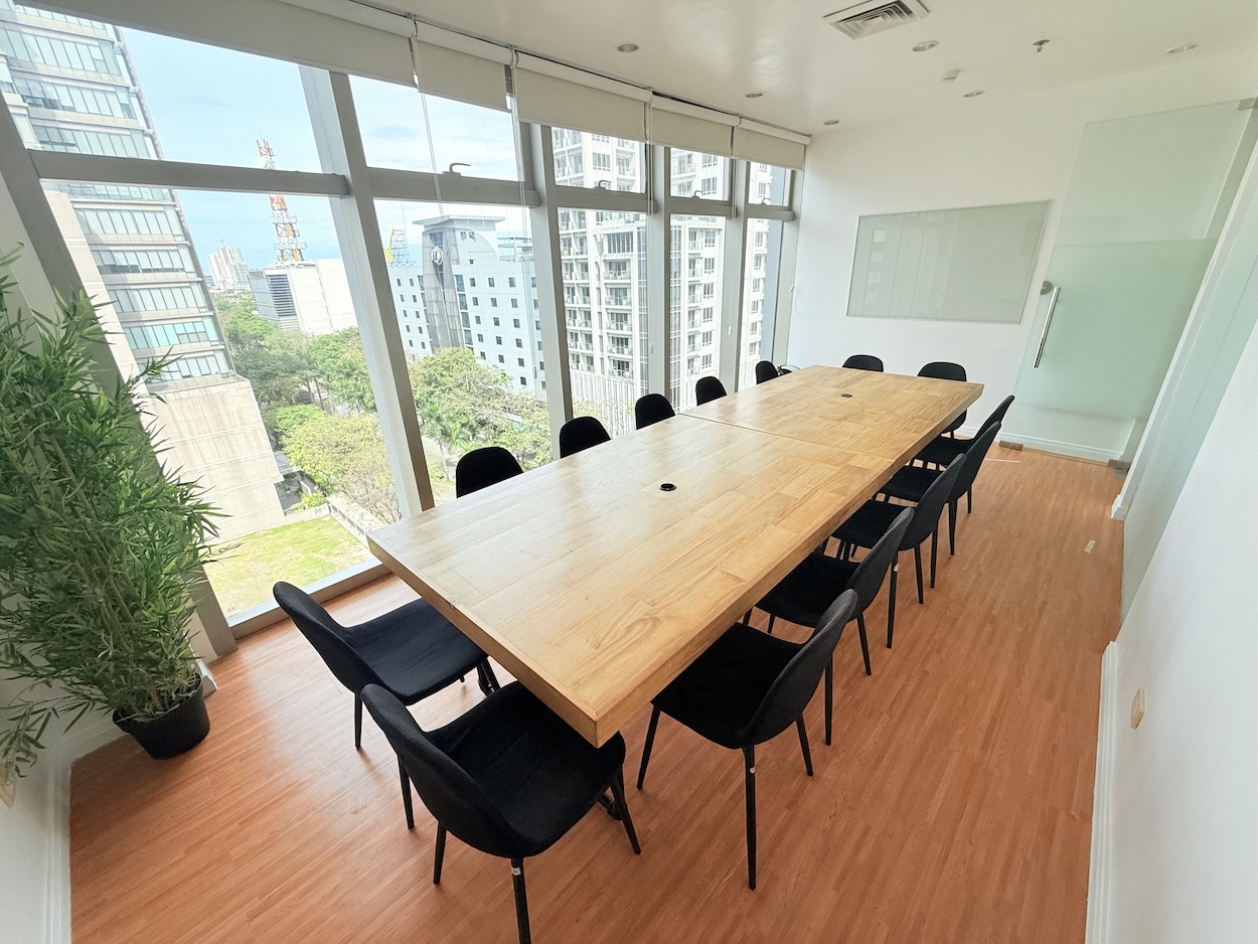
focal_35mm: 14
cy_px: 472
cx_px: 629
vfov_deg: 85.7
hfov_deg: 102.1
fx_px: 509
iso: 50
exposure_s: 1/331
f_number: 2.2
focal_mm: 2.22
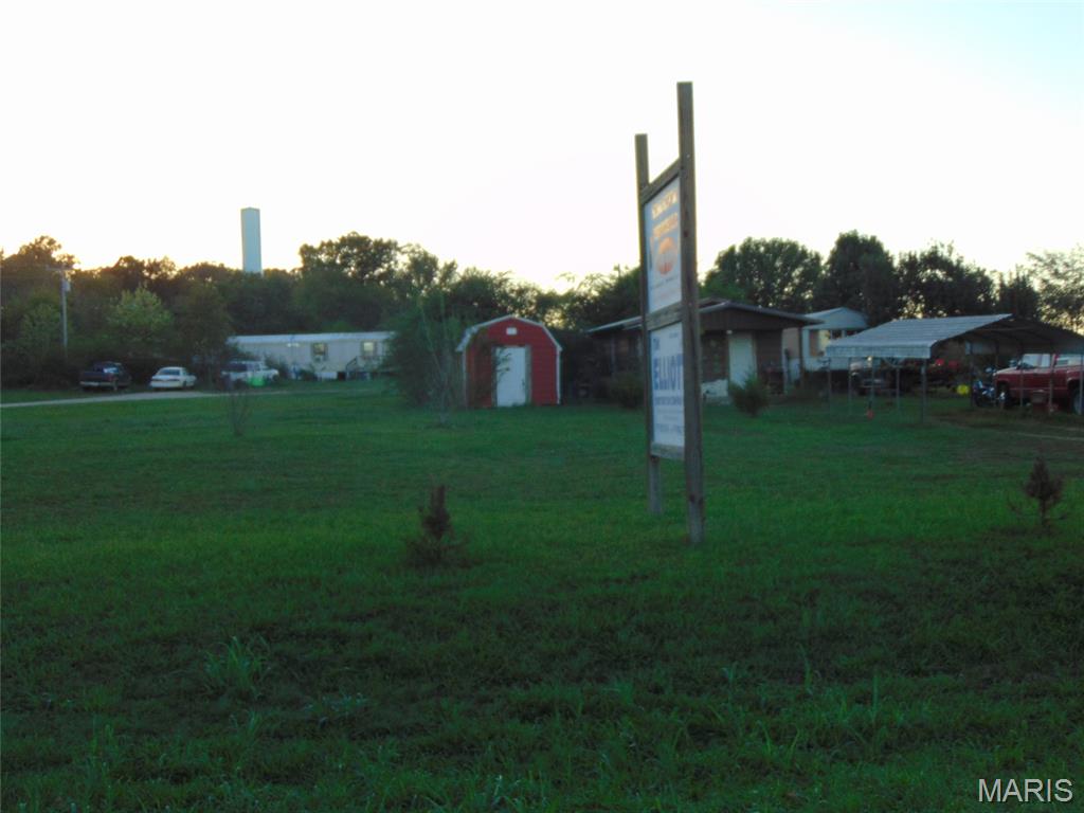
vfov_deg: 29.1
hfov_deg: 38.2
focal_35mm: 50
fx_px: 1566
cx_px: 542
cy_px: 406
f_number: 3.5
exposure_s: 1/200
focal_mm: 9
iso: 80
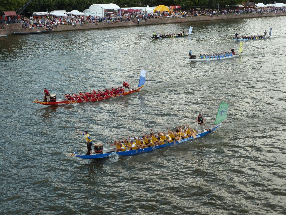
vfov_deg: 26.6
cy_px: 108
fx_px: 454
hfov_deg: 34.9
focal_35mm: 55
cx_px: 143
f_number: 3.9
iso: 80
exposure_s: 1/60
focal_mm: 9.1
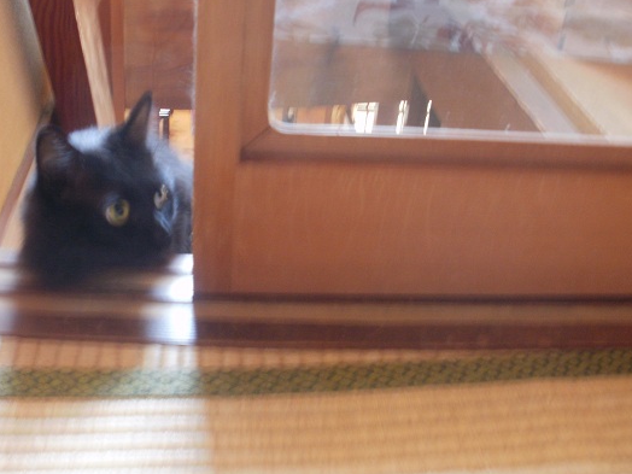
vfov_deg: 32.9
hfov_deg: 42.9
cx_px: 287
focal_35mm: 44
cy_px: 236
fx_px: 803
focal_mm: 6.3
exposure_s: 1/2
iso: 200
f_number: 3.5
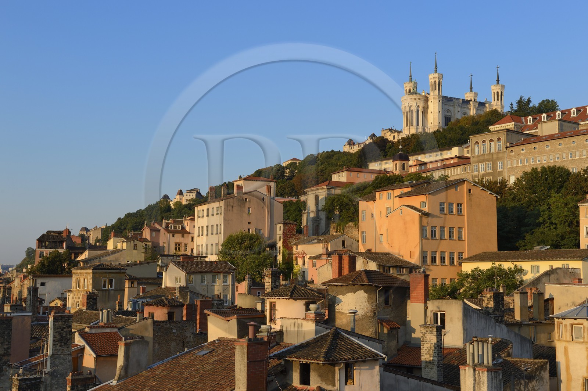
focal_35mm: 48
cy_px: 196
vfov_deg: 28.0
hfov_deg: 41.1
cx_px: 294
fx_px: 783
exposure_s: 1/160
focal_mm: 48
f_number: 10
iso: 200
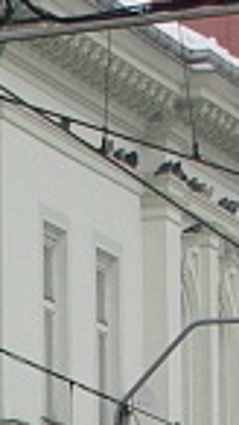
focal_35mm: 578
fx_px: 6519
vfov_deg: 3.7
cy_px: 1061
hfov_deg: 2.1
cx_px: -644
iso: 400
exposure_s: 1/640
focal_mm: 45
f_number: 7.1
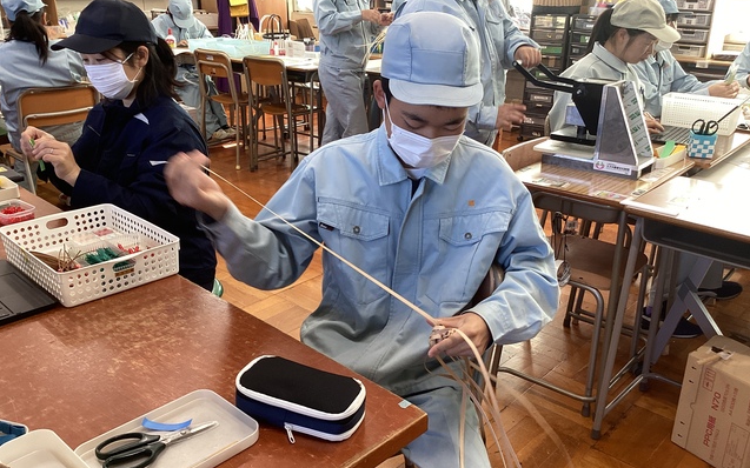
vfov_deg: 38.3
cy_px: 245
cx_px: 376
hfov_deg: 58.1
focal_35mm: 33
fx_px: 674
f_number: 2.4
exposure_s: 1/60
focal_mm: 3.3
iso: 64
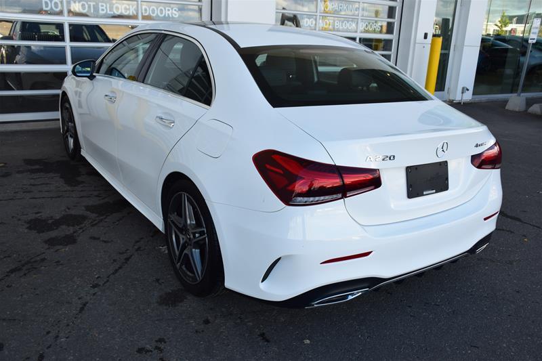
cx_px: 271
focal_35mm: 33
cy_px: 180
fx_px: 497
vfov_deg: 40.0
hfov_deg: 57.2
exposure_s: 1/160
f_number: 9
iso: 400
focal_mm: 22
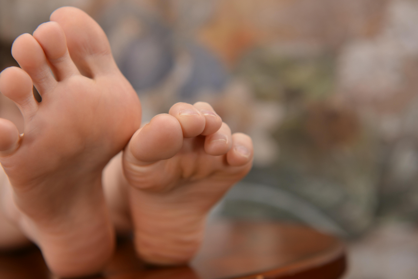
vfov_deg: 26.0
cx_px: 209
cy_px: 140
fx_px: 604
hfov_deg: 38.2
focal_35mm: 52
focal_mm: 52
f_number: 4.5
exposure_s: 1/80
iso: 100
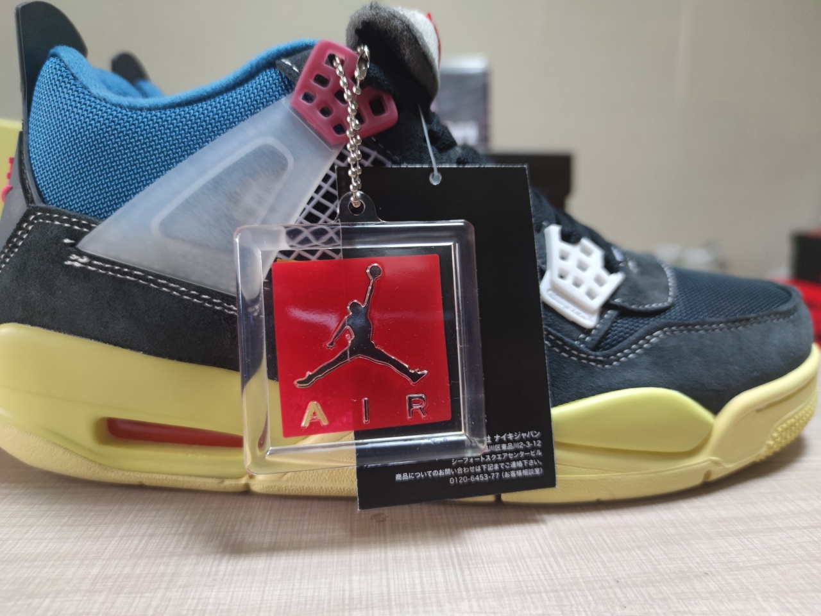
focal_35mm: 24
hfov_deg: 71.6
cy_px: 308
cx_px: 410
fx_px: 569
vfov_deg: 56.8
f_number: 1.69
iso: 320
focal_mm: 6.72
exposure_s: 1/56
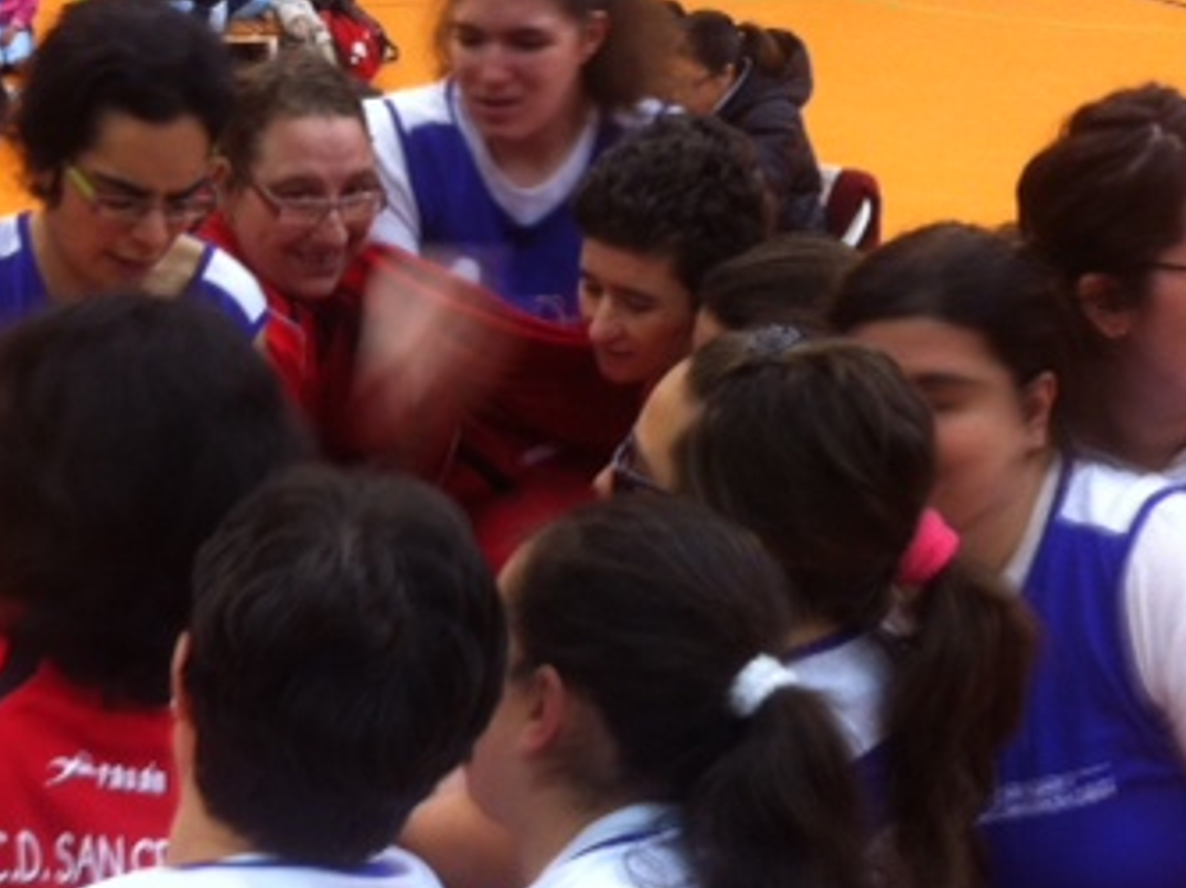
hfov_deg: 28.5
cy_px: 575
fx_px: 2294
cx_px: 273
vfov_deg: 21.8
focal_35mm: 67
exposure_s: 1/15
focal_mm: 3.85
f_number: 2.8
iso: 100
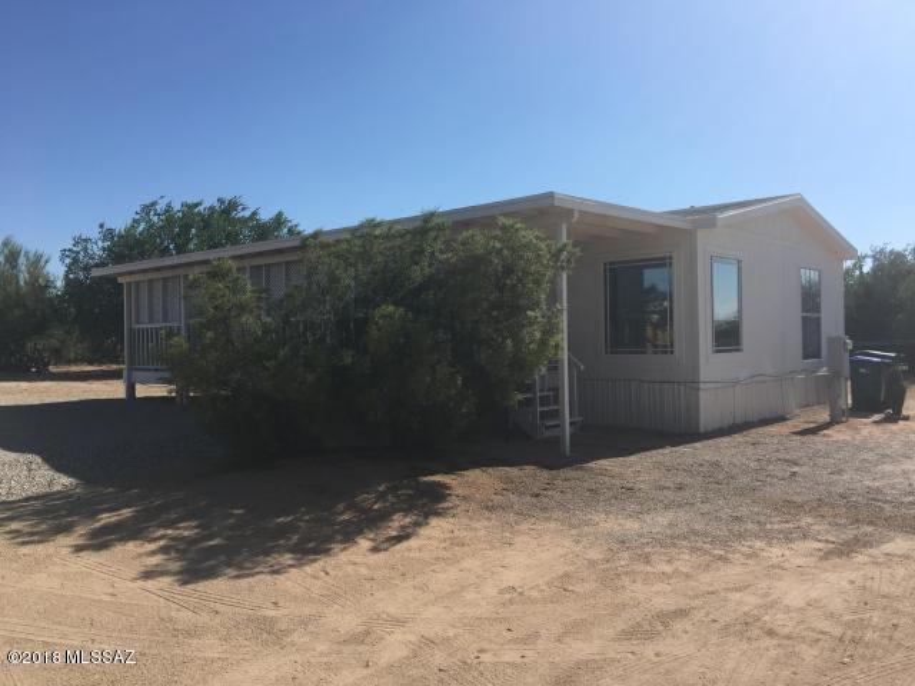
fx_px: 767
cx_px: 458
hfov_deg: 61.7
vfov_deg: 48.2
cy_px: 343
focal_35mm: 29
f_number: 2.2
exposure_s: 1/2481
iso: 25
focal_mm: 4.15
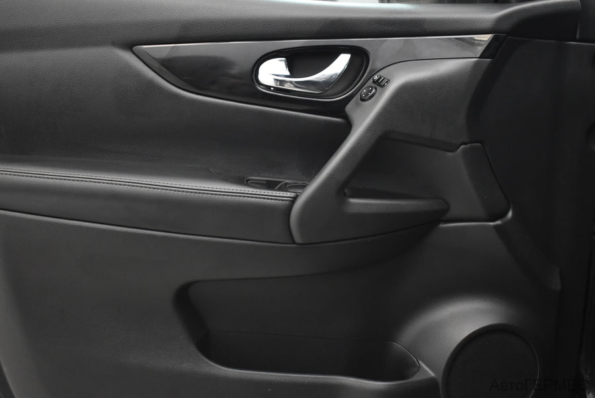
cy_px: 199
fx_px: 720
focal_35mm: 44
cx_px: 298
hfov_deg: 44.9
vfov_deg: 30.9
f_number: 4.2
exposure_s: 1/50
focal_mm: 29
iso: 2200
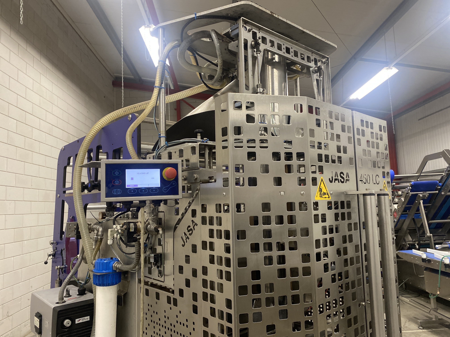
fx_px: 338
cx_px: 225
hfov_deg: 67.3
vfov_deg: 53.1
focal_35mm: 26
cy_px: 168
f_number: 1.8
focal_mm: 4.25
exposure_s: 1/50
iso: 320
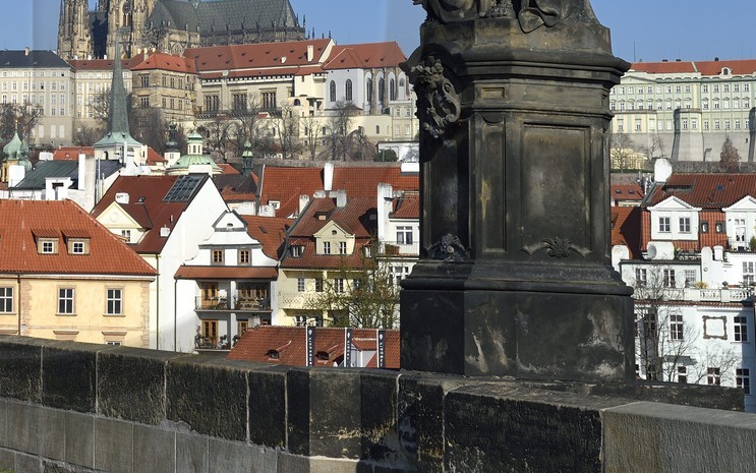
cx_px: 7
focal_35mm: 114
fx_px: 2350
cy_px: -14
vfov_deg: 11.4
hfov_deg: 17.9
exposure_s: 1/400
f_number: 11
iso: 200
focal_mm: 52
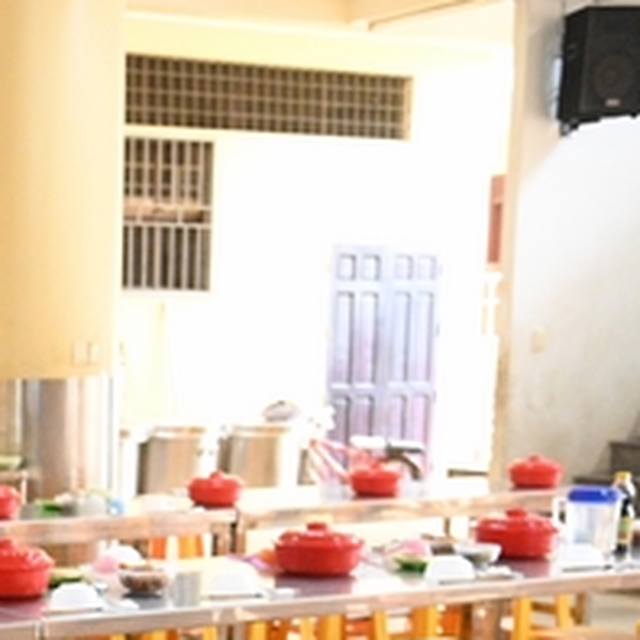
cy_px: 595
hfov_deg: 22.1
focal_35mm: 67
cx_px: -272
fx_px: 1401
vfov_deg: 24.8
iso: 12800
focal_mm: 24
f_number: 4
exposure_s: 1/320
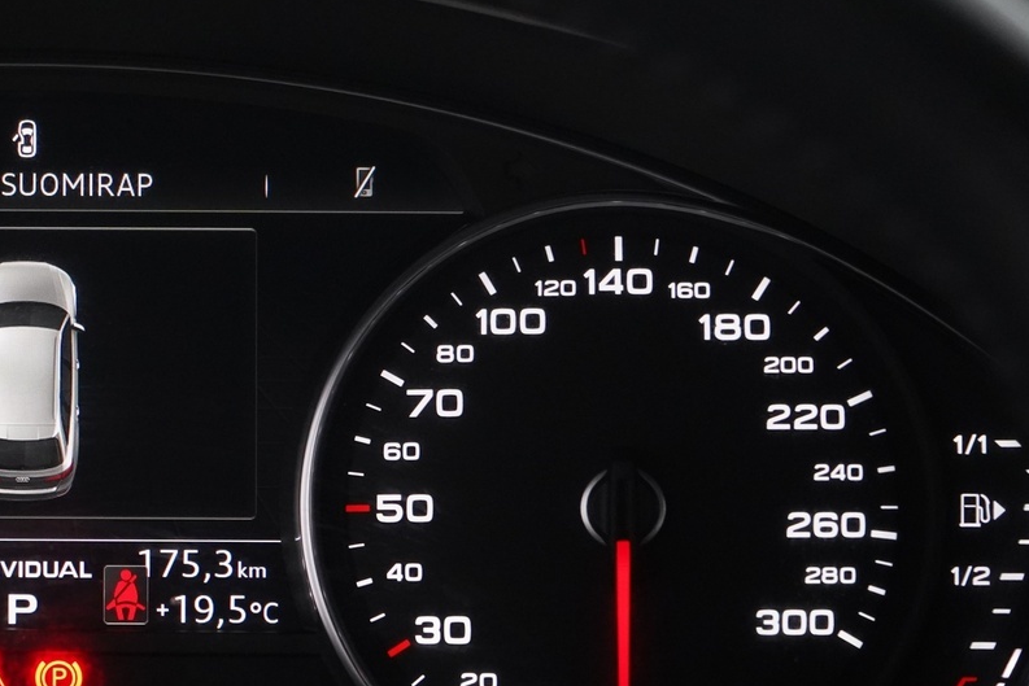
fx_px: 4088
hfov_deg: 14.1
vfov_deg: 9.6
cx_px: 8
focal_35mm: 143
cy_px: 350
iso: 4000
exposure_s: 1/60
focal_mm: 70
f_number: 5.6
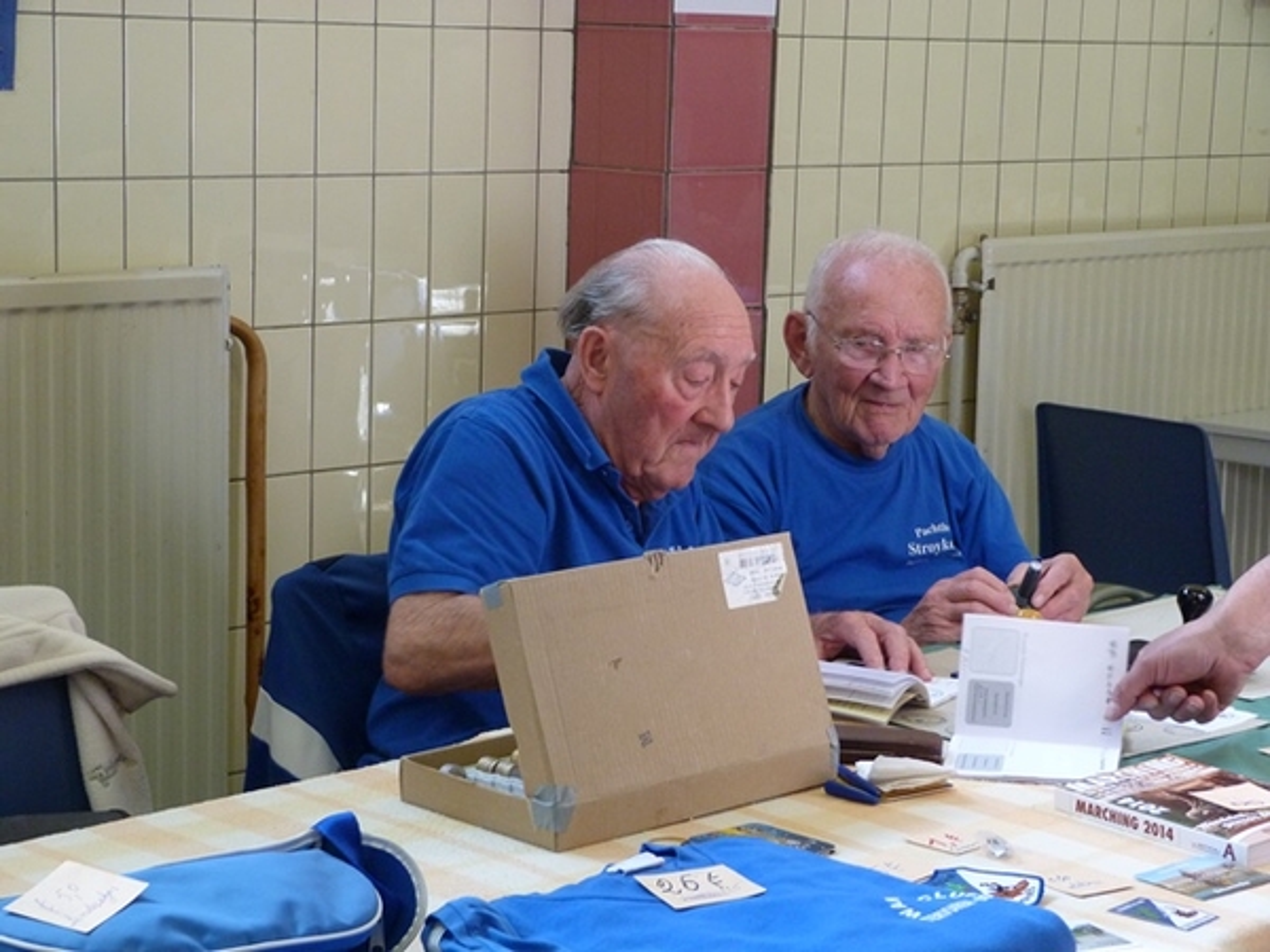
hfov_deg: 26.0
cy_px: 476
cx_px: 635
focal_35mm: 75
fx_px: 2752
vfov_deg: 19.6
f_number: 3.3
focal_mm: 13.5
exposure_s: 1/60
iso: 320
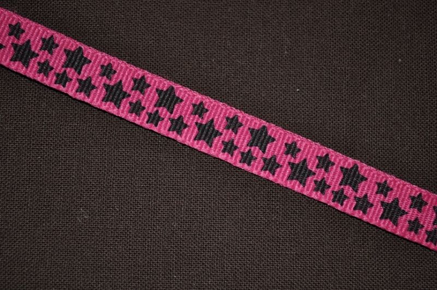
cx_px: 218
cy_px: 145
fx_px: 836
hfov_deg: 29.3
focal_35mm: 69
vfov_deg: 19.7
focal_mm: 46
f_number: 5.3
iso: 220
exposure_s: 1/60
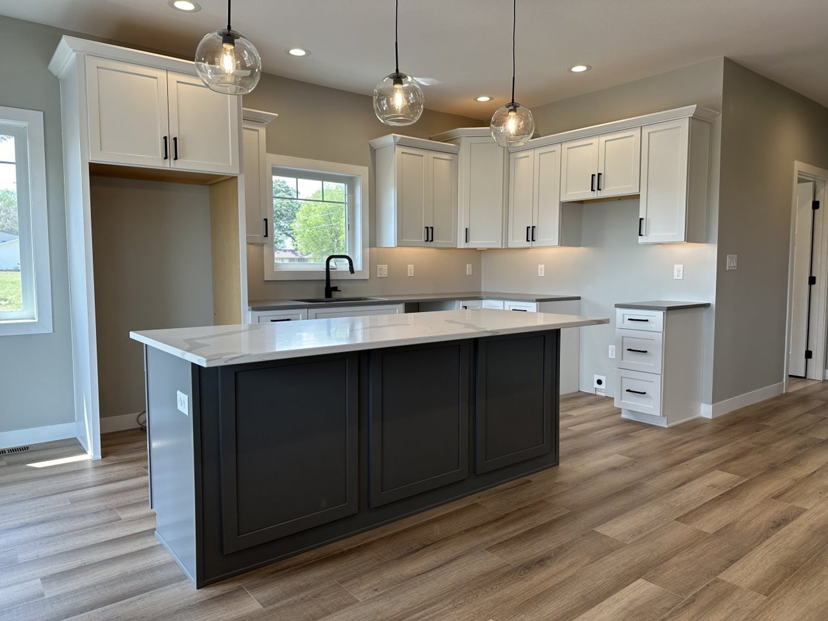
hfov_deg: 71.6
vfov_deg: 56.8
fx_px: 574
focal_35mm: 24
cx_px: 414
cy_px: 310
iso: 80
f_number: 1.78
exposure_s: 1/192
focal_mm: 6.86
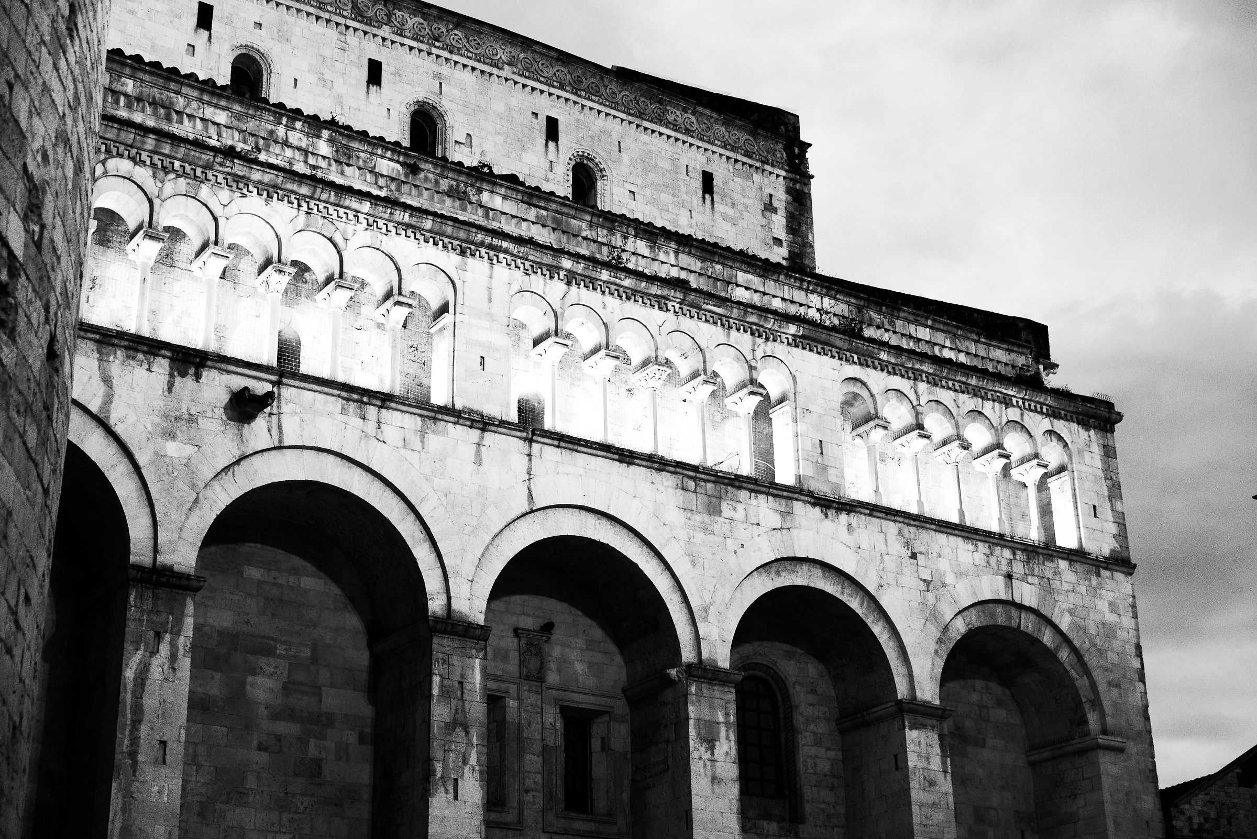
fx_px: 1816
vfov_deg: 26.0
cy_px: 420
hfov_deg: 38.2
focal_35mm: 52
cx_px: 628
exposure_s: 1/100
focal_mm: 52
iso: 1600
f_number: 4
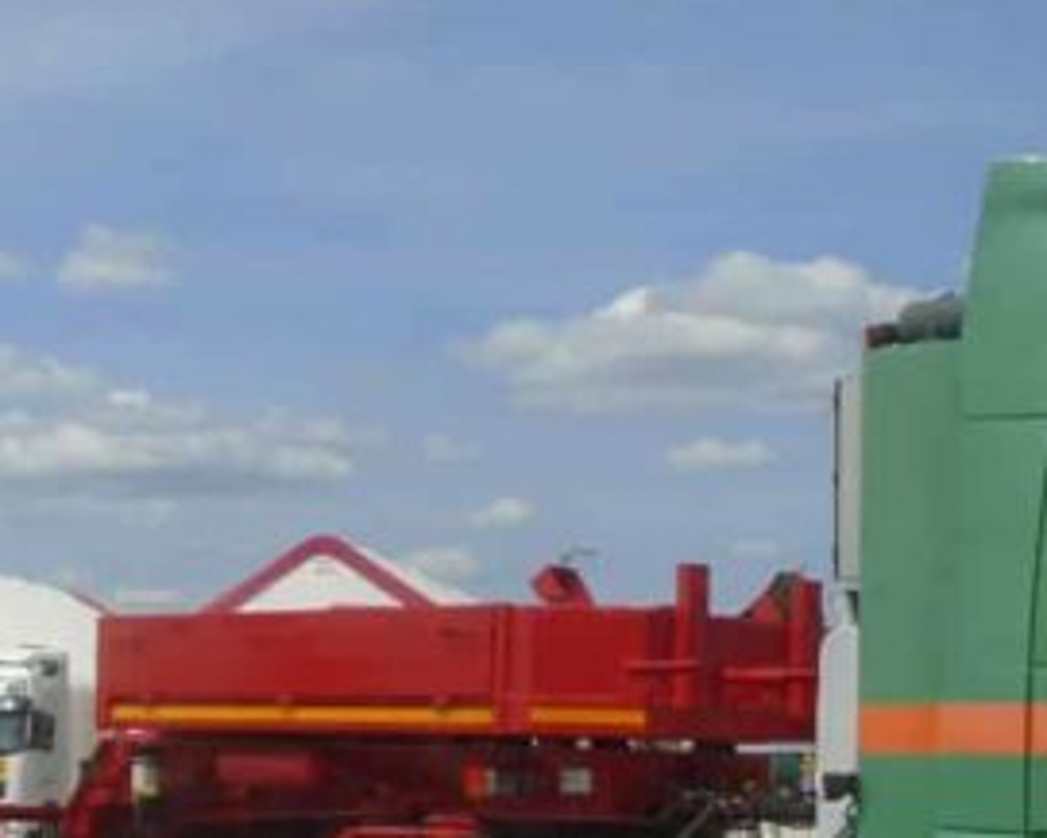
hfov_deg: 25.4
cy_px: 668
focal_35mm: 75
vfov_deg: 20.2
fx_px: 2325
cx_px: 491
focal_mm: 4.6
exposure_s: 1/400
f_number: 8
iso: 100
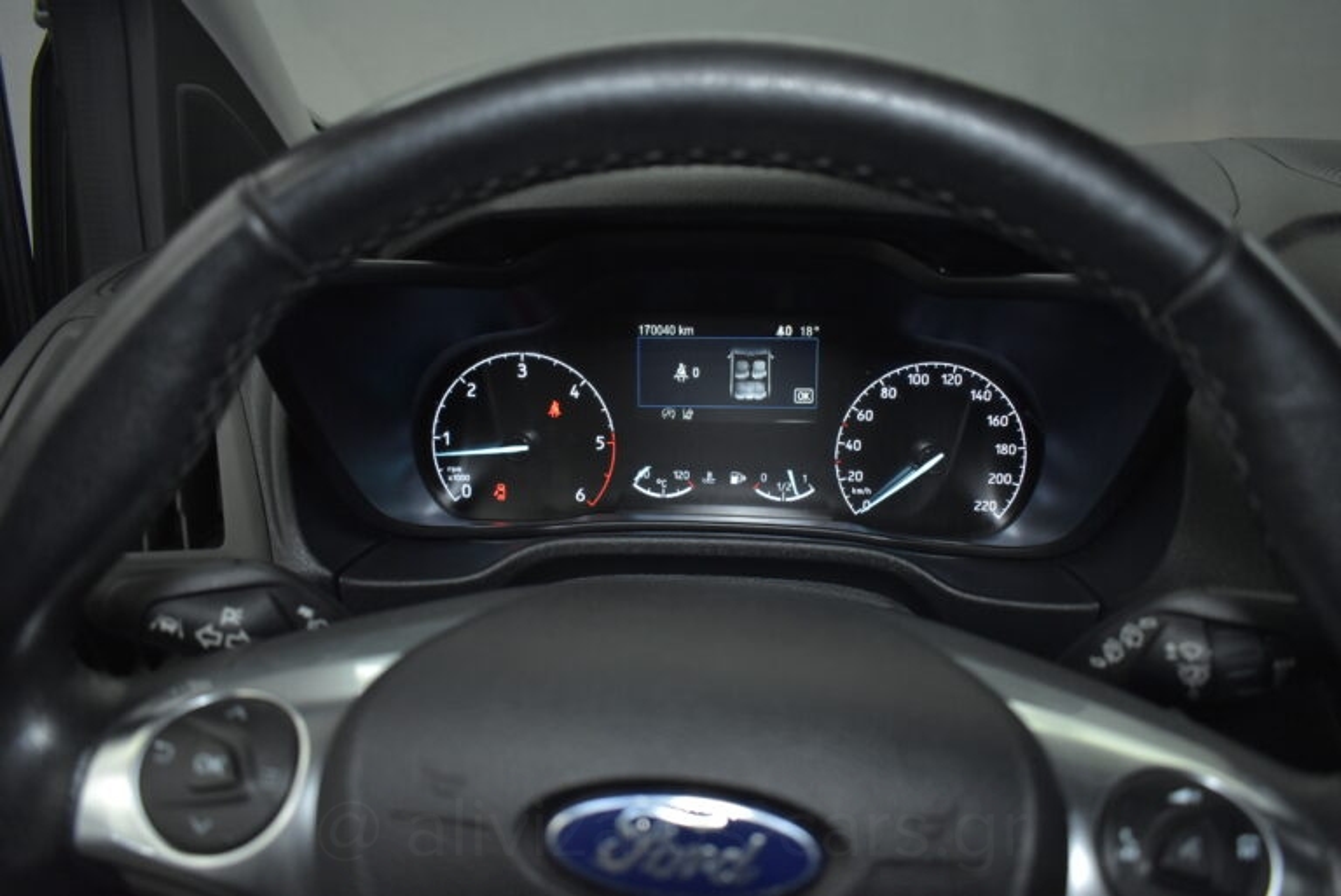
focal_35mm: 27
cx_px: 670
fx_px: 1006
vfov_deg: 48.0
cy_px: 448
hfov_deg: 67.4
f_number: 3.5
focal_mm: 18
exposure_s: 1/200
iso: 1600
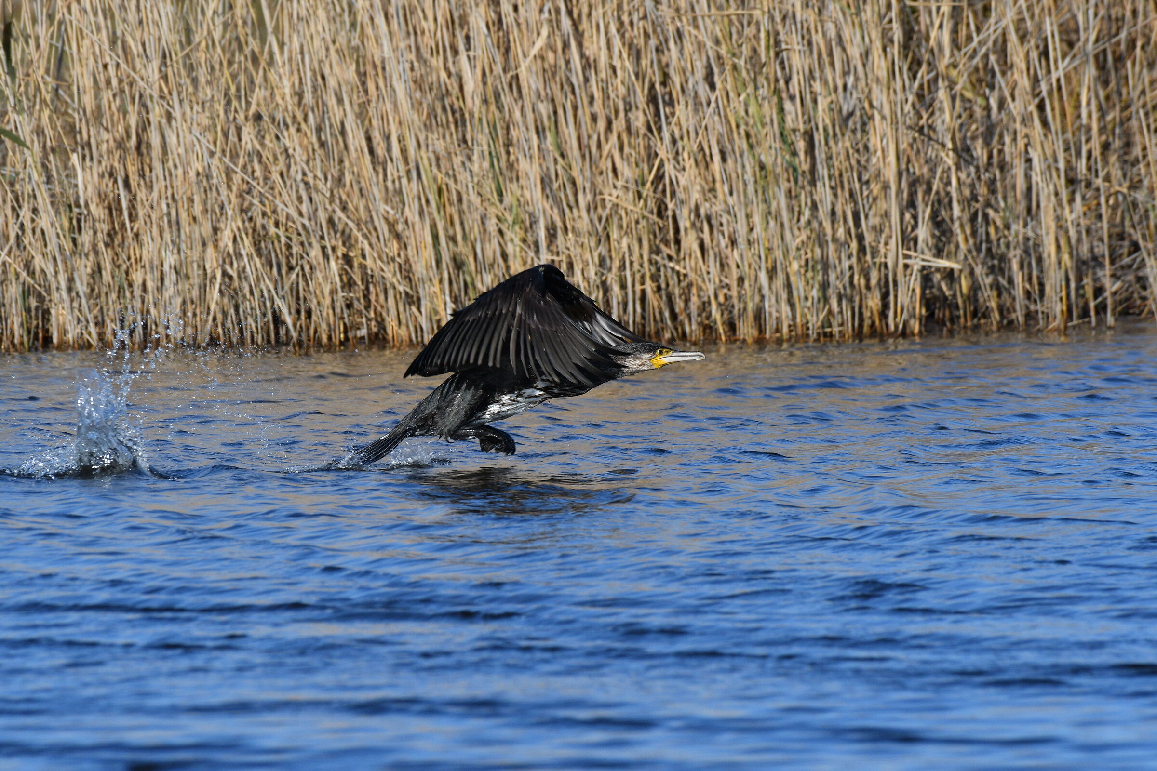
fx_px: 24102
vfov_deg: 1.8
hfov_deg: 2.7
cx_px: 578
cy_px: 386
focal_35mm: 750
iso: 400
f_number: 11
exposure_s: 1/1600
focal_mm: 500
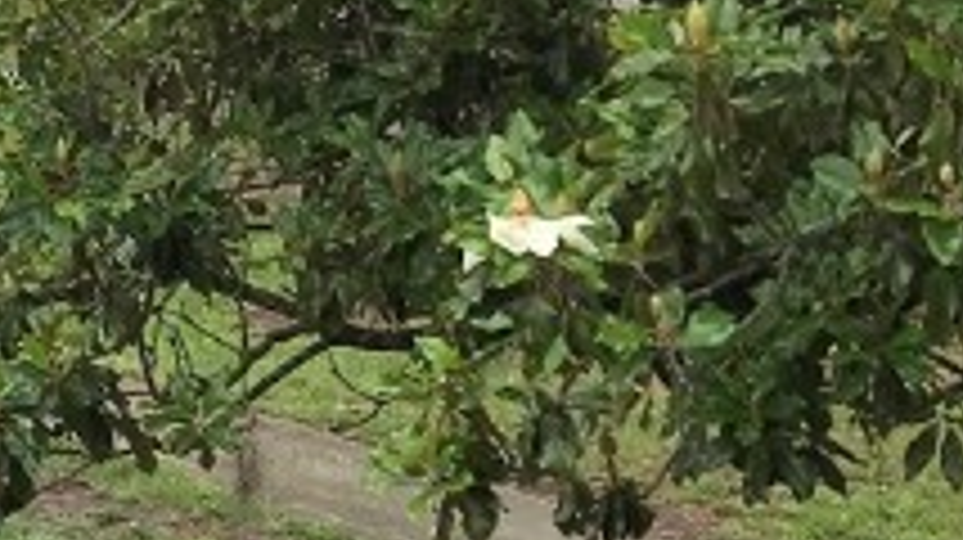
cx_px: -531
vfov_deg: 8.1
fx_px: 3725
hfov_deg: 13.7
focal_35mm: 146
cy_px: -252
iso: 20
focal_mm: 3.99
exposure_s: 1/863
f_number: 1.8
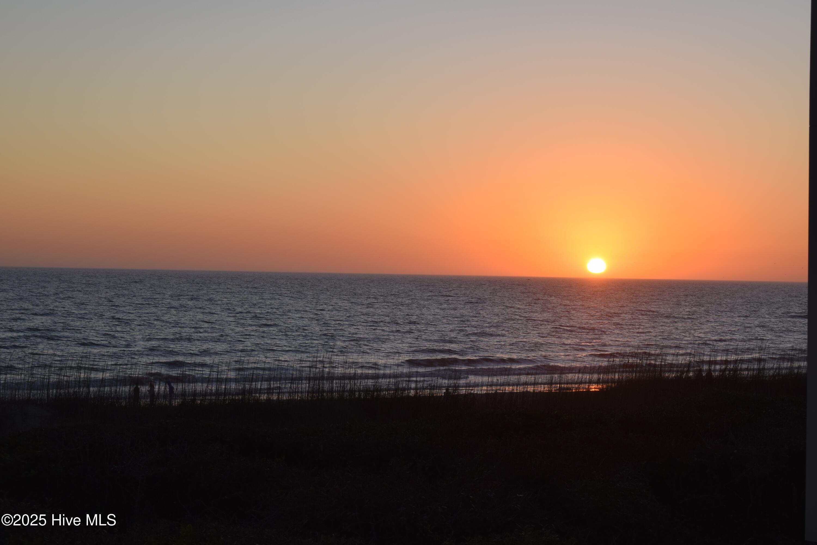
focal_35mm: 78
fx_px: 1770
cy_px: 272
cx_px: 408
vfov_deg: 17.5
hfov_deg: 26.0
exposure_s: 1/200
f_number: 9
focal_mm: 52
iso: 100
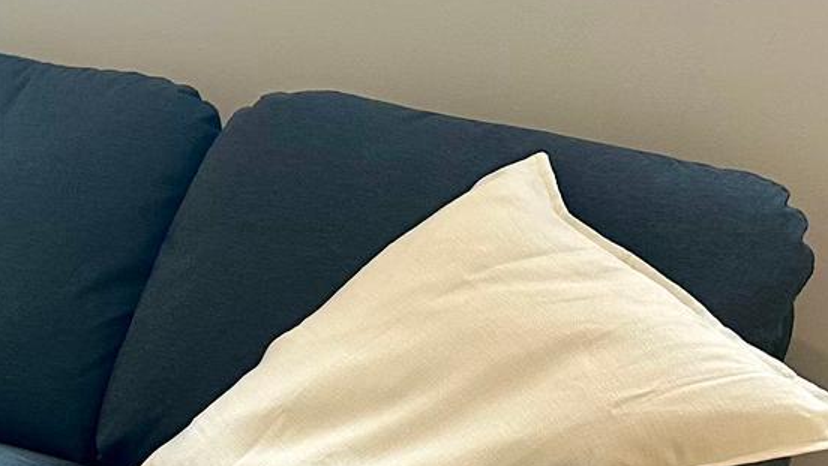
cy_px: 592
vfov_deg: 12.2
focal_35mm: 97
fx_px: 2130
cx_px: -438
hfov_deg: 19.1
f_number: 1.78
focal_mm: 6.86
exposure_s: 1/60
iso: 160
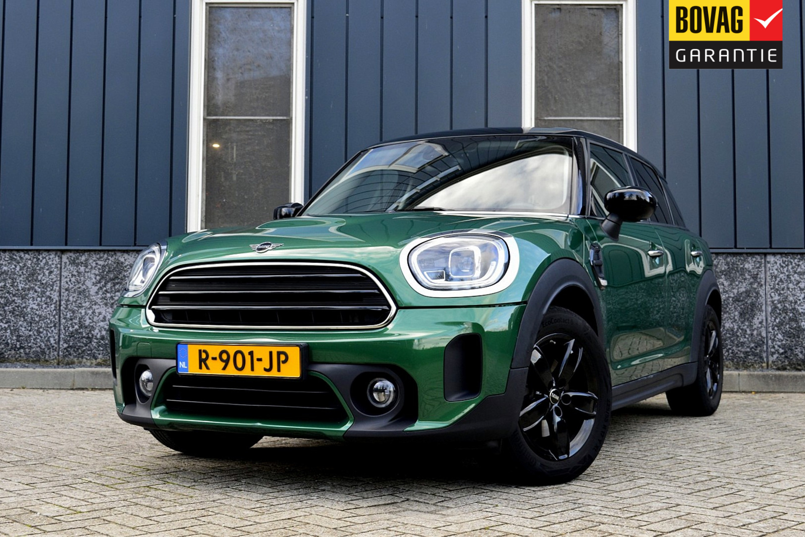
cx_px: 402
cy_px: 268
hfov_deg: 41.1
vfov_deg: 28.1
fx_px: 1073
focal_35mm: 48
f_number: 8
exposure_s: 1/60
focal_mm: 32
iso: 450
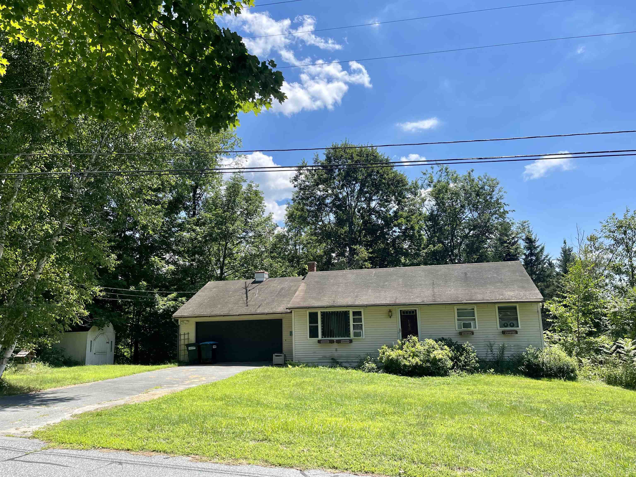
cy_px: 238
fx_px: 478
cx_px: 318
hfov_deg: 67.3
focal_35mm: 26
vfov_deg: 53.1
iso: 32
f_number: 1.6
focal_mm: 5.1
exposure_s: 1/3165
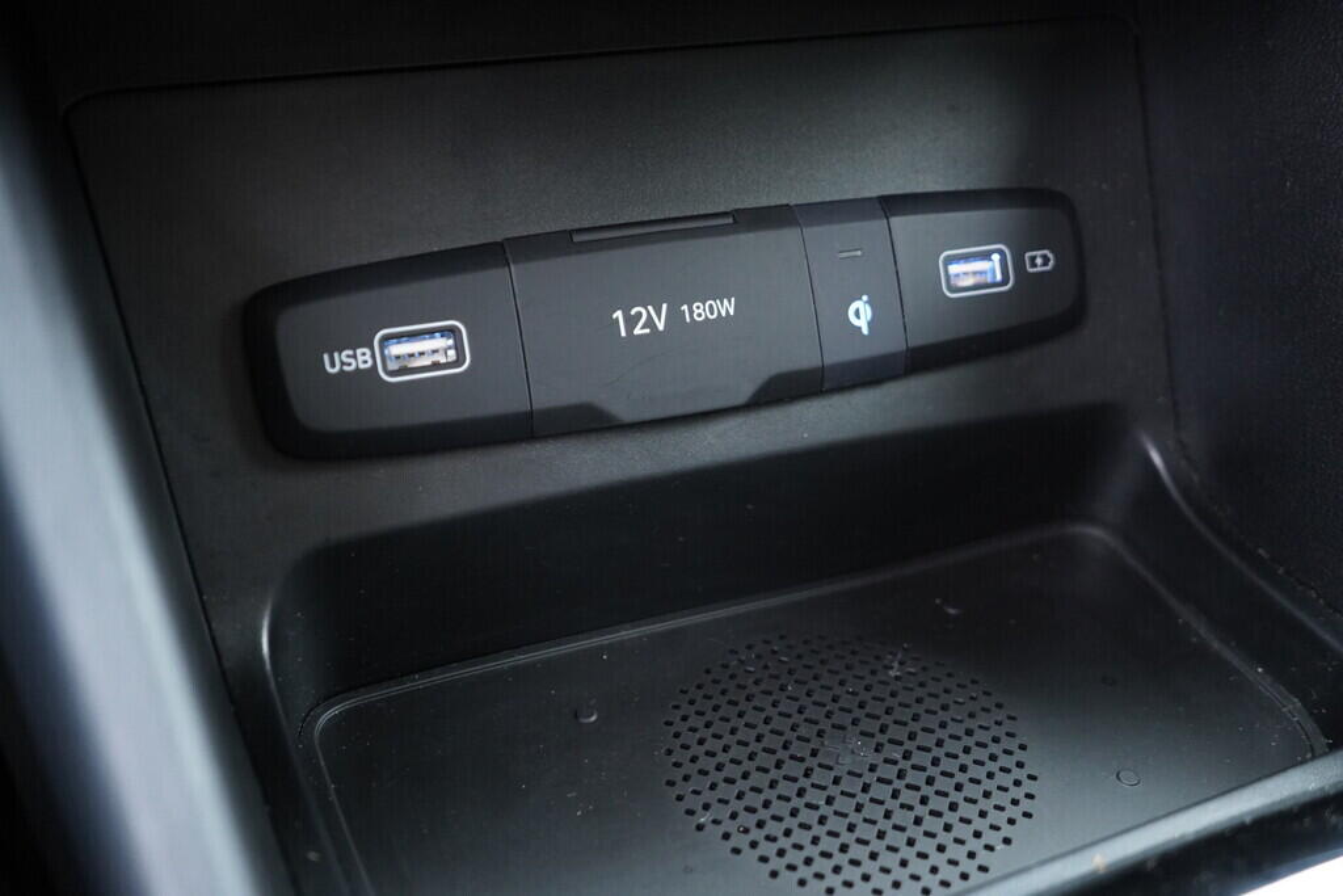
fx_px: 1343
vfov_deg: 36.9
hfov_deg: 53.1
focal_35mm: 36
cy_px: 448
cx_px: 672
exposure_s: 1/40
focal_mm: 24
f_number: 2.8
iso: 1600
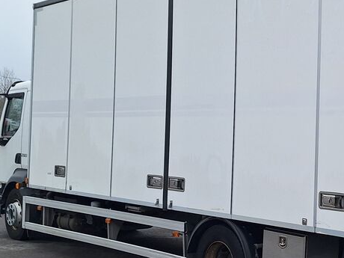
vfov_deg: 22.9
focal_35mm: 64
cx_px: 321
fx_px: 636
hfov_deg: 28.9
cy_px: 129
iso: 40
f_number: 1.8
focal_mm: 5.54
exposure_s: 1/1770
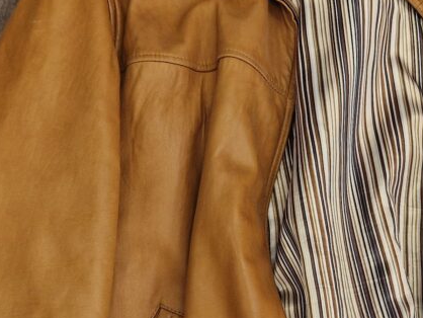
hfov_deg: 24.6
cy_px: 297
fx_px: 941
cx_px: 378
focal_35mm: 77
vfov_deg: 18.8
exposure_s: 1/100
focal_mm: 5.4
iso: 50
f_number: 1.8
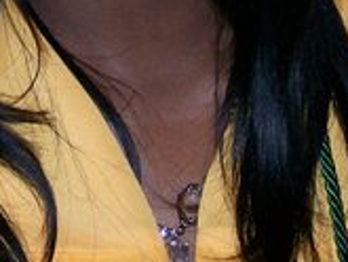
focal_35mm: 217
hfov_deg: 9.1
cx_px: 101
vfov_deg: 6.7
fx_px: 2183
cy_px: -211
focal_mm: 9.4
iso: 140
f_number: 3.4
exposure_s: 1/83.6
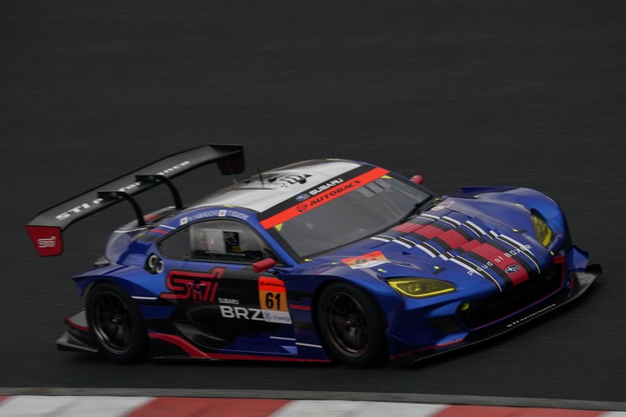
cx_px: 313
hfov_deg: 5.4
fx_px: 6642
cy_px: 208
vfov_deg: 3.6
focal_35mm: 382
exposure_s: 1/250
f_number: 10
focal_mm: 382
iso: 320
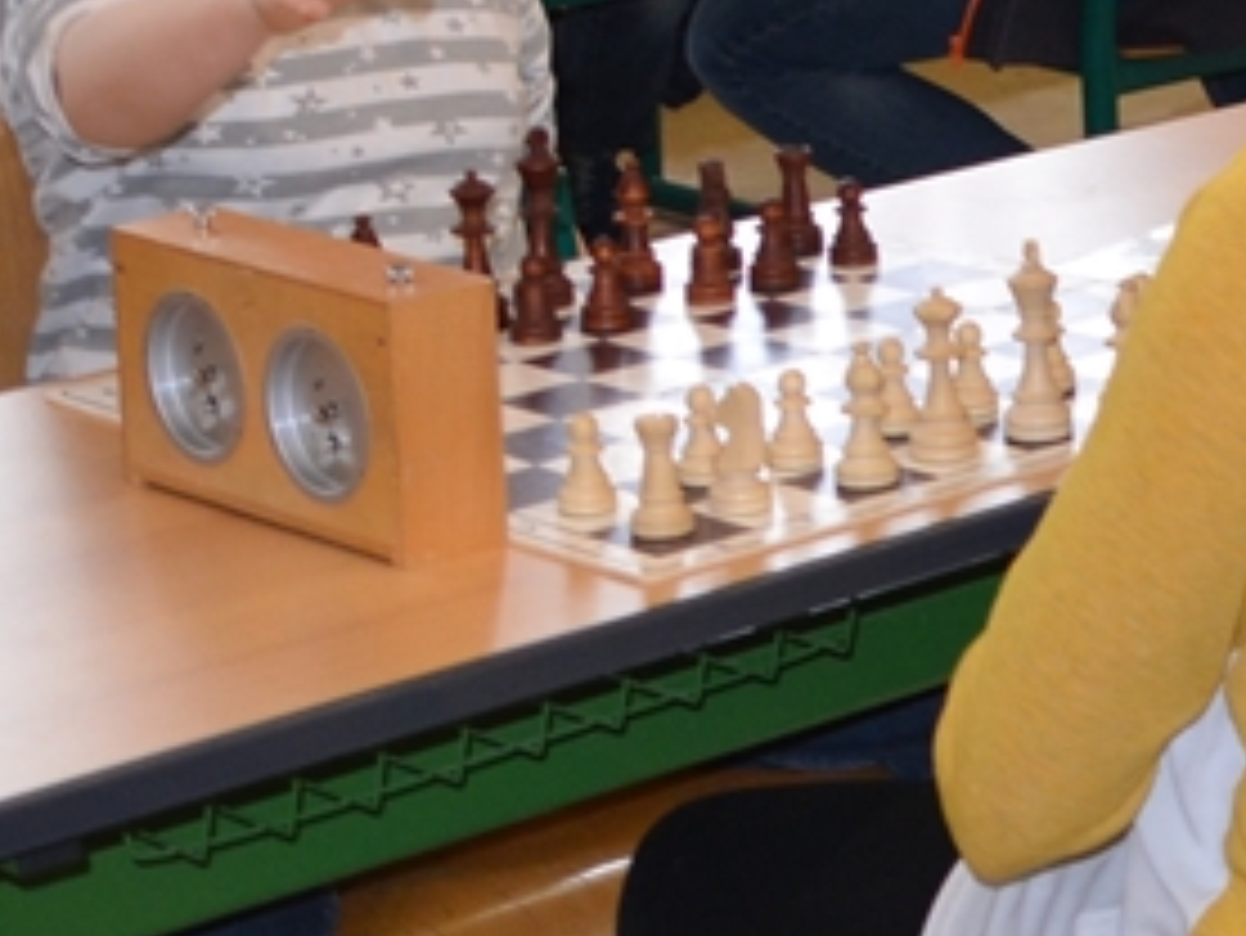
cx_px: 2663
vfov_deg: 9.7
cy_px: -295
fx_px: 5402
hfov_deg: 11.5
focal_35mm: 150
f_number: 3.5
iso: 400
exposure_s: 1/125
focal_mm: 18
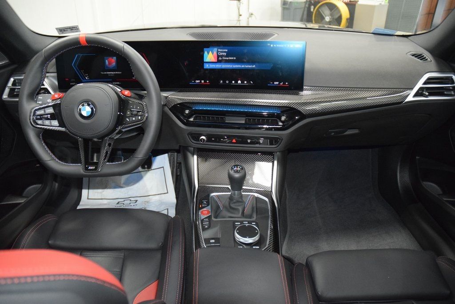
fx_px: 341
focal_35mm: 27
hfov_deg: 67.4
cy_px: 152
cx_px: 228
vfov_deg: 47.9
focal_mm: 18
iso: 3200
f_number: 3.5
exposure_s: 1/60
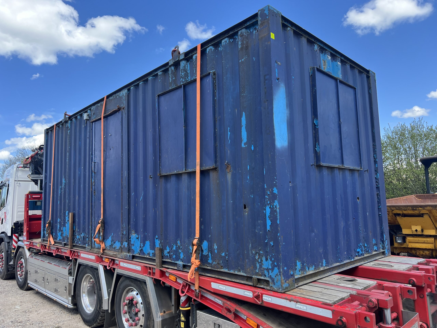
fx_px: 328
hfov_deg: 67.3
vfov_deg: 53.1
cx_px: 218
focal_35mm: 26
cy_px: 164
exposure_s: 1/803
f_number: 1.5
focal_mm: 5.7
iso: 50
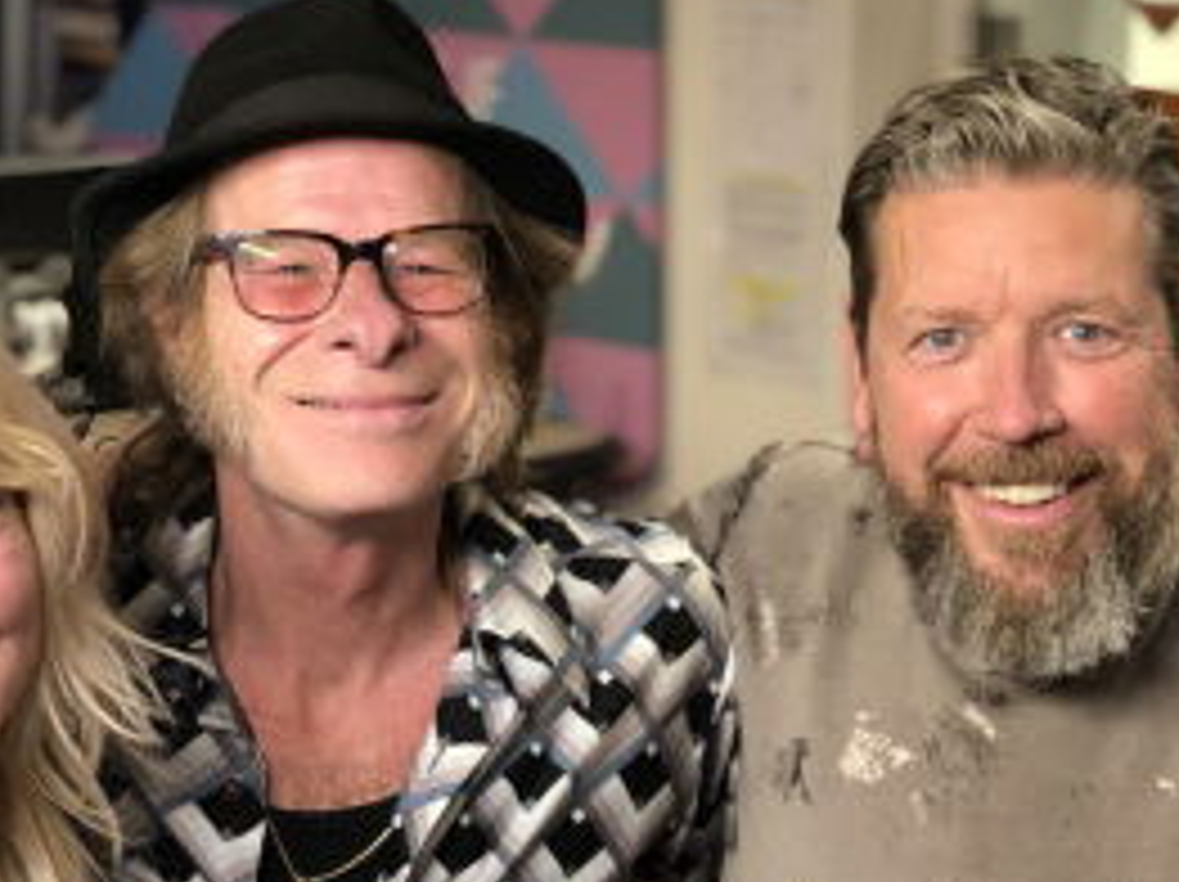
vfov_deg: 16.7
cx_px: 770
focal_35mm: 88
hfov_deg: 22.2
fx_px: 2994
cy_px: 655
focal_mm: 6
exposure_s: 1/25
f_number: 2.4
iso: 125
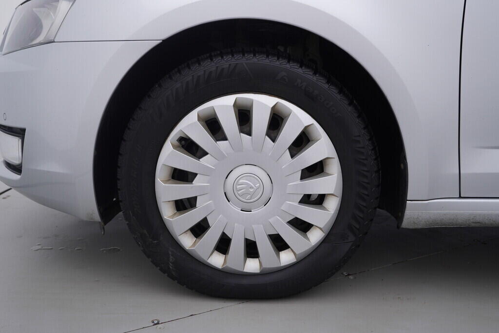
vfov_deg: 36.9
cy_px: 166
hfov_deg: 53.1
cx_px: 250
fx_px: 499
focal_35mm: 36
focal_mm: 24
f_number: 4
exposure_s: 1/80
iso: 125
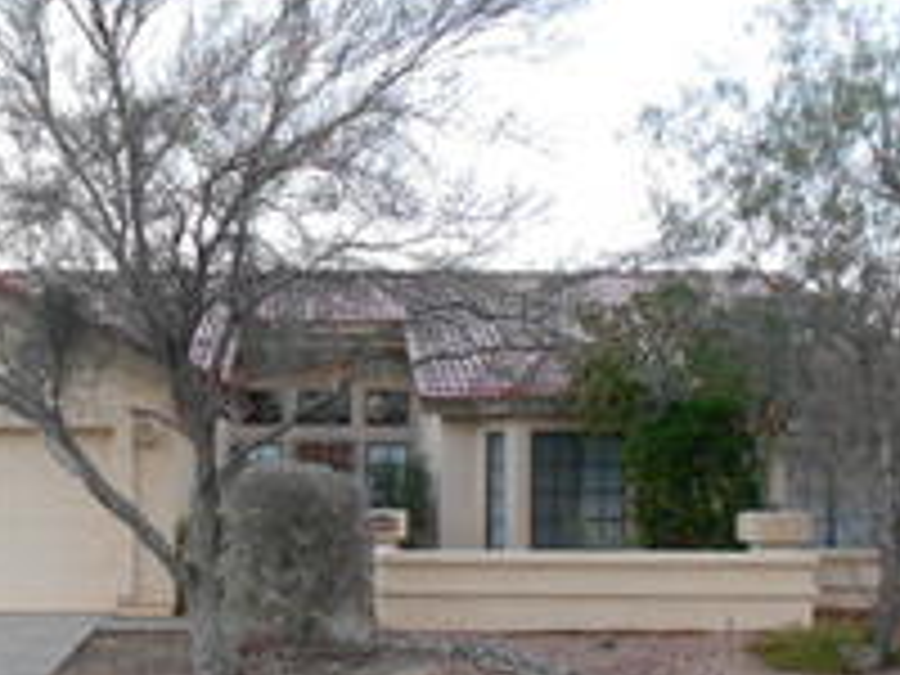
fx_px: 1170
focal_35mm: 45
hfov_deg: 41.7
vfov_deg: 31.8
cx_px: 320
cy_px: 482
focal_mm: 4.6
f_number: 3.2
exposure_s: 1/30
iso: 250
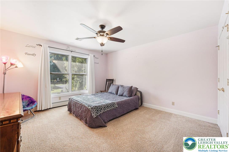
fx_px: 89
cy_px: 76
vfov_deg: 81.2
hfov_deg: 104.3
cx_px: 114
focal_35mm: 14
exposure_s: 1/30
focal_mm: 14
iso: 500
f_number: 8
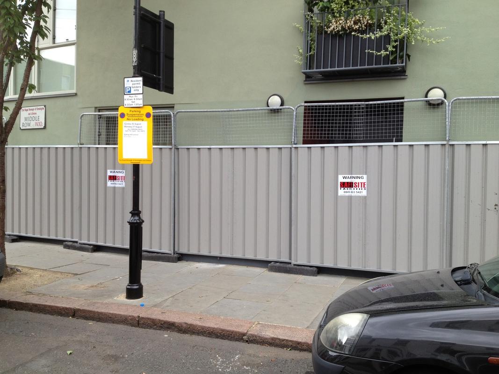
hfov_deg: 52.6
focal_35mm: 35
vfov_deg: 40.7
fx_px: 504
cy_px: 187
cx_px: 250
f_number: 2.4
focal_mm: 4.28
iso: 64
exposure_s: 1/397
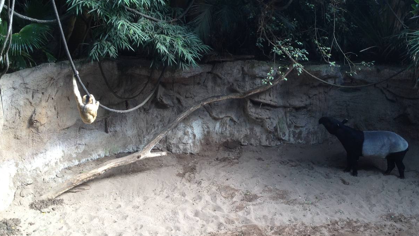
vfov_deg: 23.5
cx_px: 233
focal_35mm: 51
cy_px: 108
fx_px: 567
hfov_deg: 40.5
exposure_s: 1/60
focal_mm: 4.28
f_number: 2.4
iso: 80
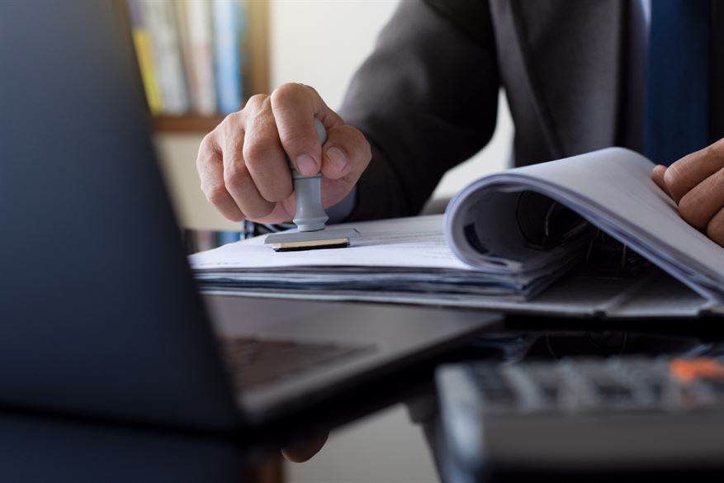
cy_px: 242
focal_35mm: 75
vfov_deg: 18.2
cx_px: 362
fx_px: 1508
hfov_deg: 27.0
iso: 250
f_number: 3.2
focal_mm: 50
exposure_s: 1/100
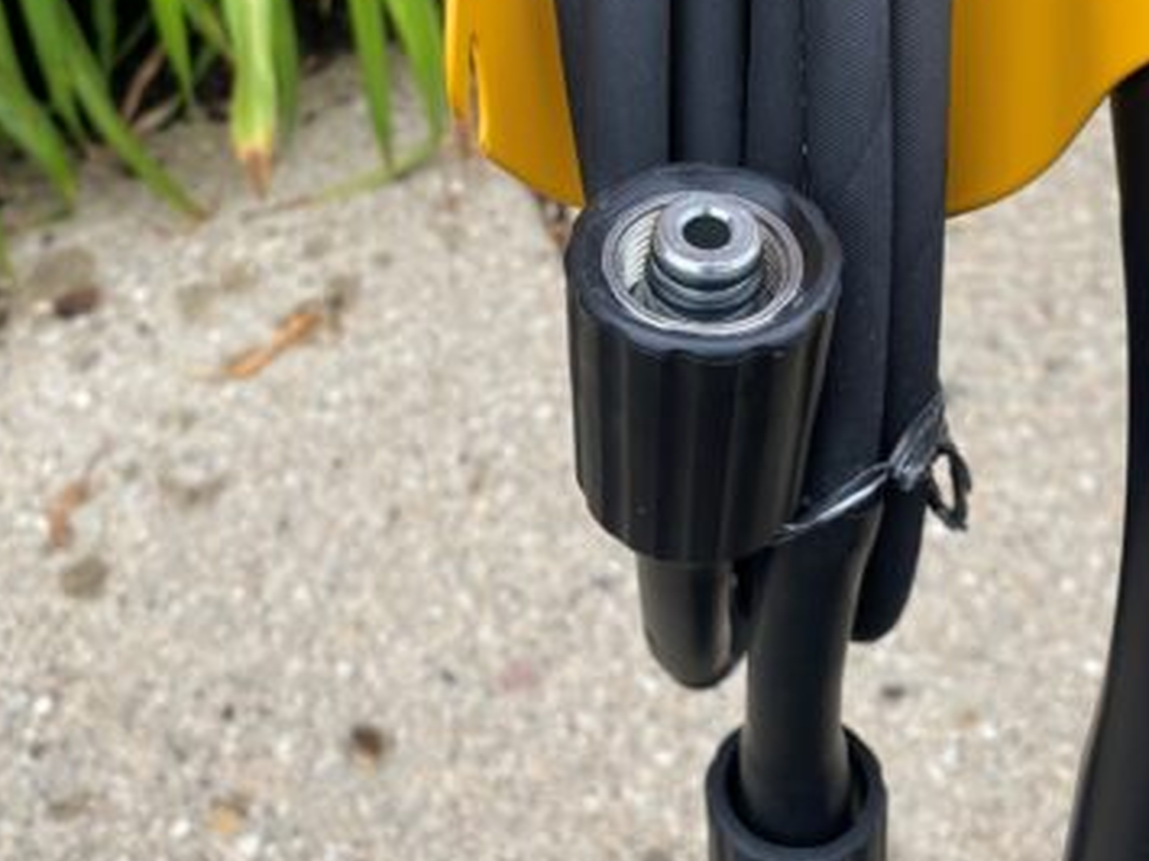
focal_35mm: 41
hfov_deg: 45.8
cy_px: 217
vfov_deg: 34.4
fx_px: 1360
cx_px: 608
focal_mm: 4.25
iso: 32
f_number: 1.8
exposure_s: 1/644
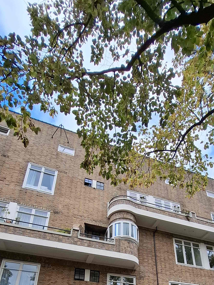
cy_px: 262
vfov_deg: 59.6
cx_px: 128
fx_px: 198
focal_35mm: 24
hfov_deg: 56.4
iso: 40
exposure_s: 1/286
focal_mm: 1.74
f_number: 2.2
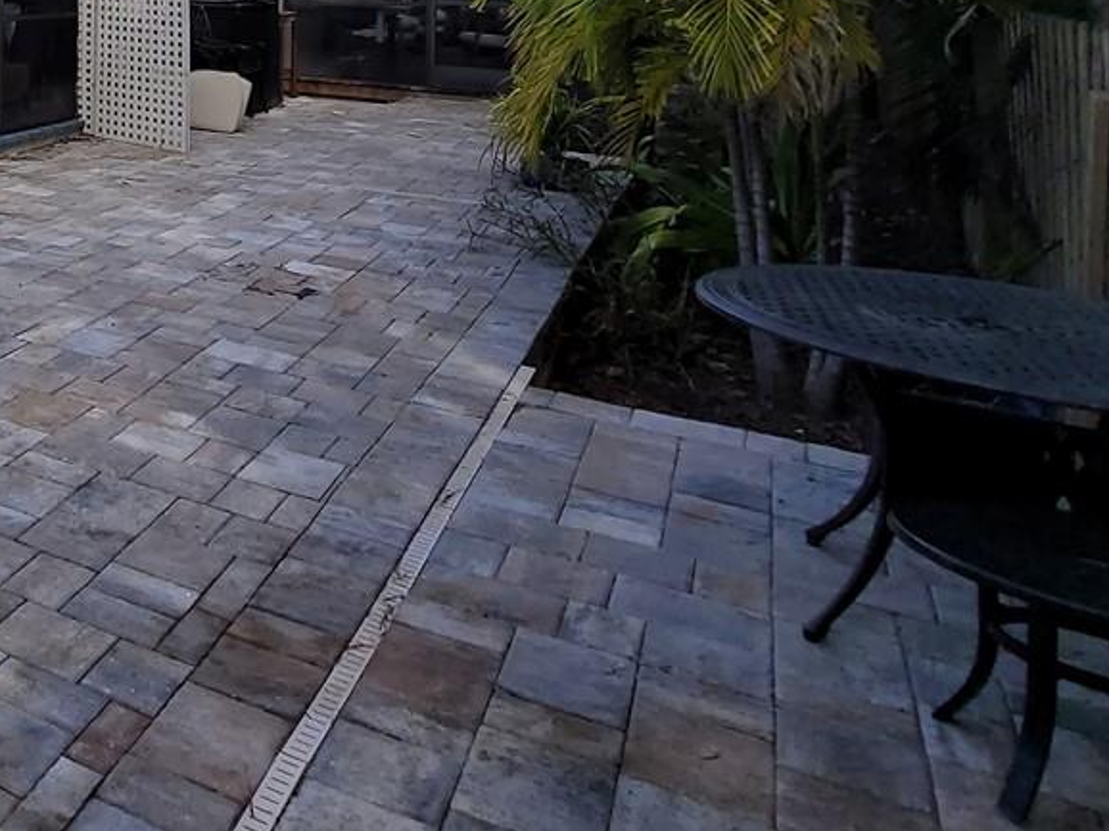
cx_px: -203
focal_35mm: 36
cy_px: -102
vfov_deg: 33.9
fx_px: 1153
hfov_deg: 38.7
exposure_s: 1/895
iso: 50
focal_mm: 2.2
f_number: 2.2
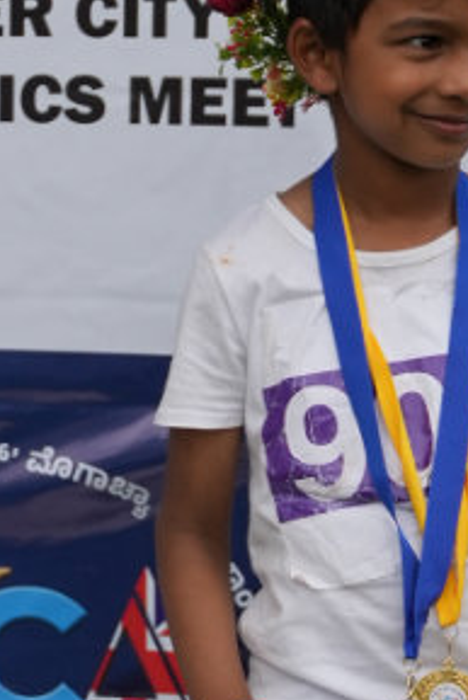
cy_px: 265
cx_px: -453
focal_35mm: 191
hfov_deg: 7.0
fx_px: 3720
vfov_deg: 10.8
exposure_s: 1/4000
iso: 250
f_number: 2.8
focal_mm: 36
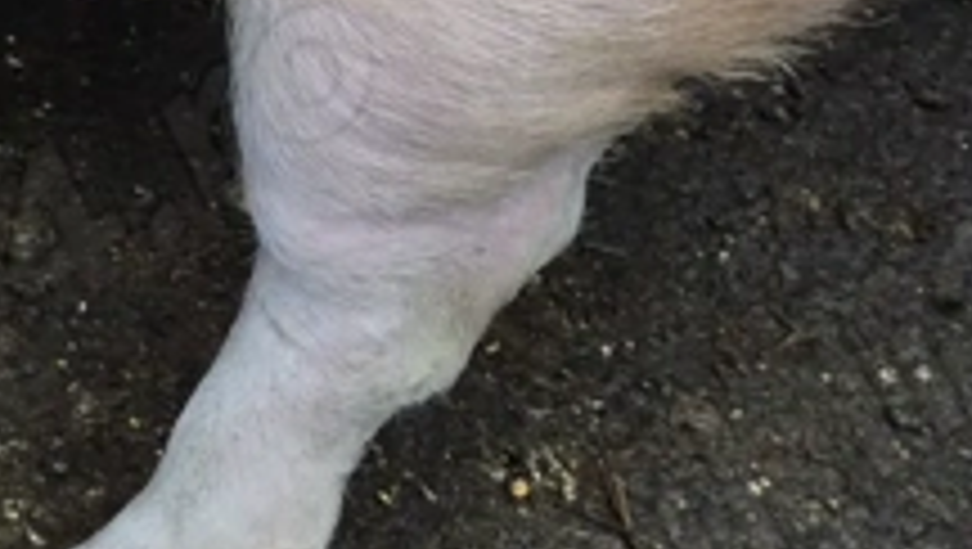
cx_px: -639
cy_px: -706
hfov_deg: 16.2
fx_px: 2993
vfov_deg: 9.5
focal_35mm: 116
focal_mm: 5.4
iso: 200
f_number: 1.8
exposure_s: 1/100
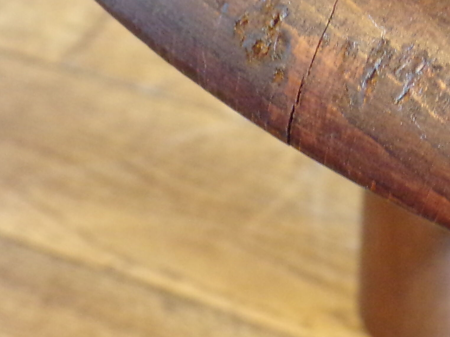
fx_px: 1261
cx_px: 440
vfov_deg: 15.2
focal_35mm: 97
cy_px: 127
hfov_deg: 19.7
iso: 400
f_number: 3.2
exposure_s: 1/8
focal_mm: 5.8
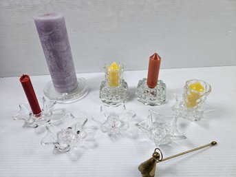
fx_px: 157
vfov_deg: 58.8
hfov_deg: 73.9
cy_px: 88
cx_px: 118
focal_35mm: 23
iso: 100
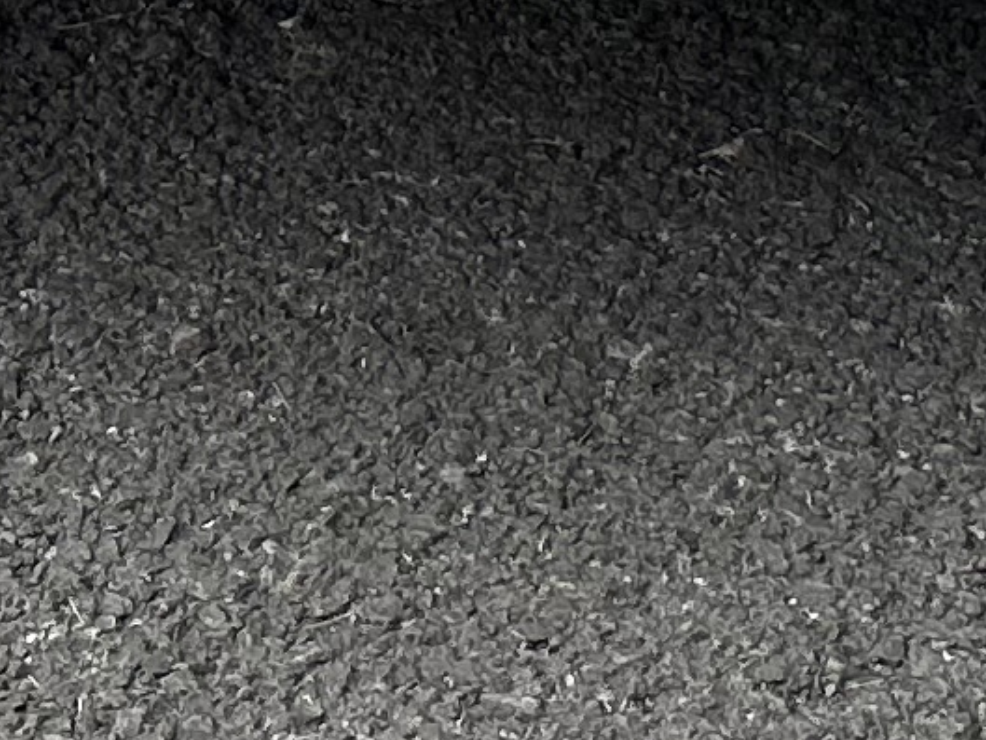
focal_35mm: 183
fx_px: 5214
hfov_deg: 10.8
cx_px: 813
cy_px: -1454
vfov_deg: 7.2
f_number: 1.78
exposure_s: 1/1453
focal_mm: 6.86
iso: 80
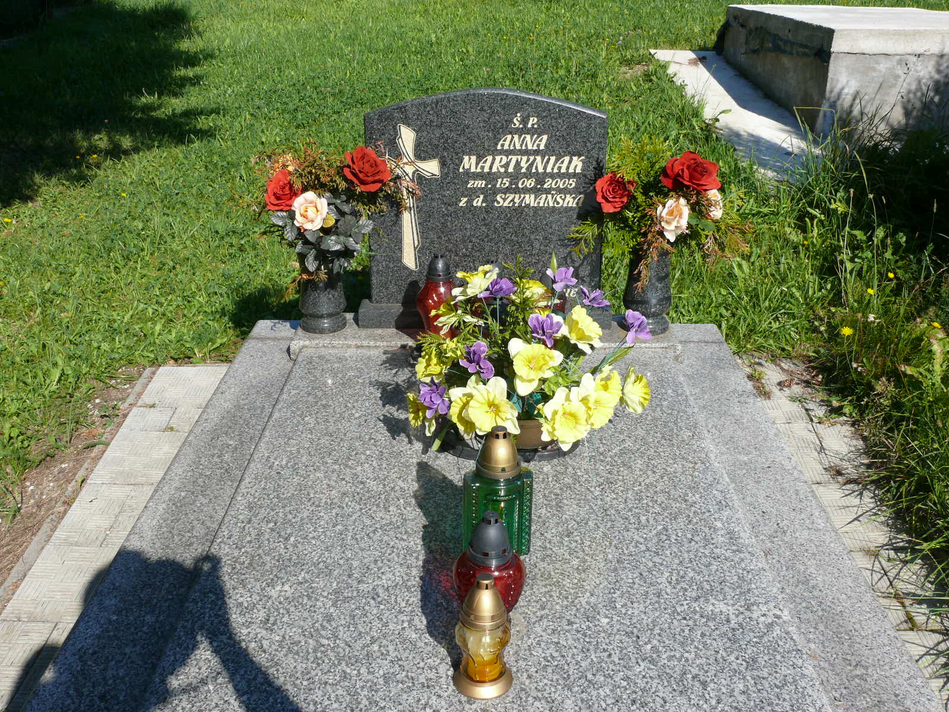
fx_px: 960
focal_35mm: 35
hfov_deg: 52.6
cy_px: 356
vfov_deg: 40.7
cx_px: 474
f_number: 5.6
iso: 100
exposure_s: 1/400
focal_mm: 7.4
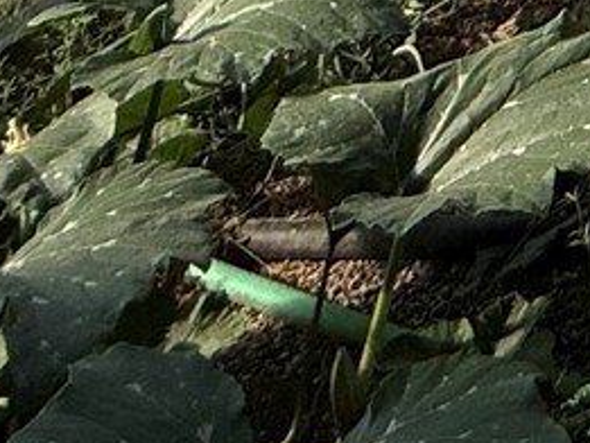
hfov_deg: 13.4
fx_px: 1756
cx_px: 1451
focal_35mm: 103
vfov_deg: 8.9
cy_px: -1166
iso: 50
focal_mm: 2.22
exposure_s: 1/1464
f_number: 2.2
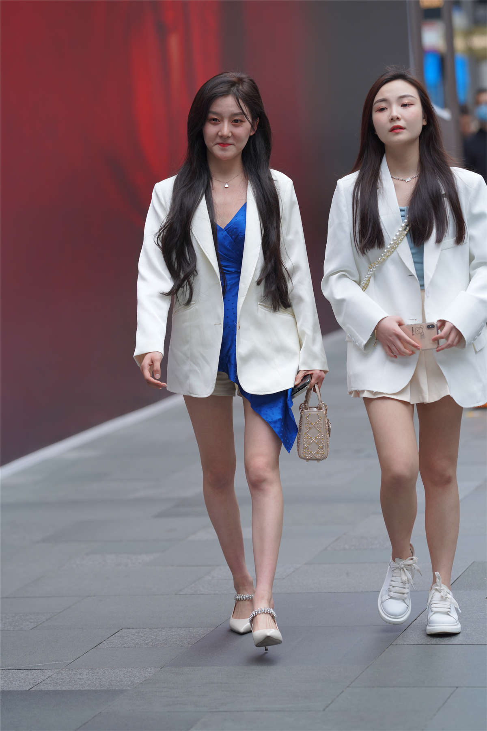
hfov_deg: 10.2
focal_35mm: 135
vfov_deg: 15.2
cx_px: 244
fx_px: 2739
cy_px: 366
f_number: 2.8
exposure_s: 1/640
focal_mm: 135
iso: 320
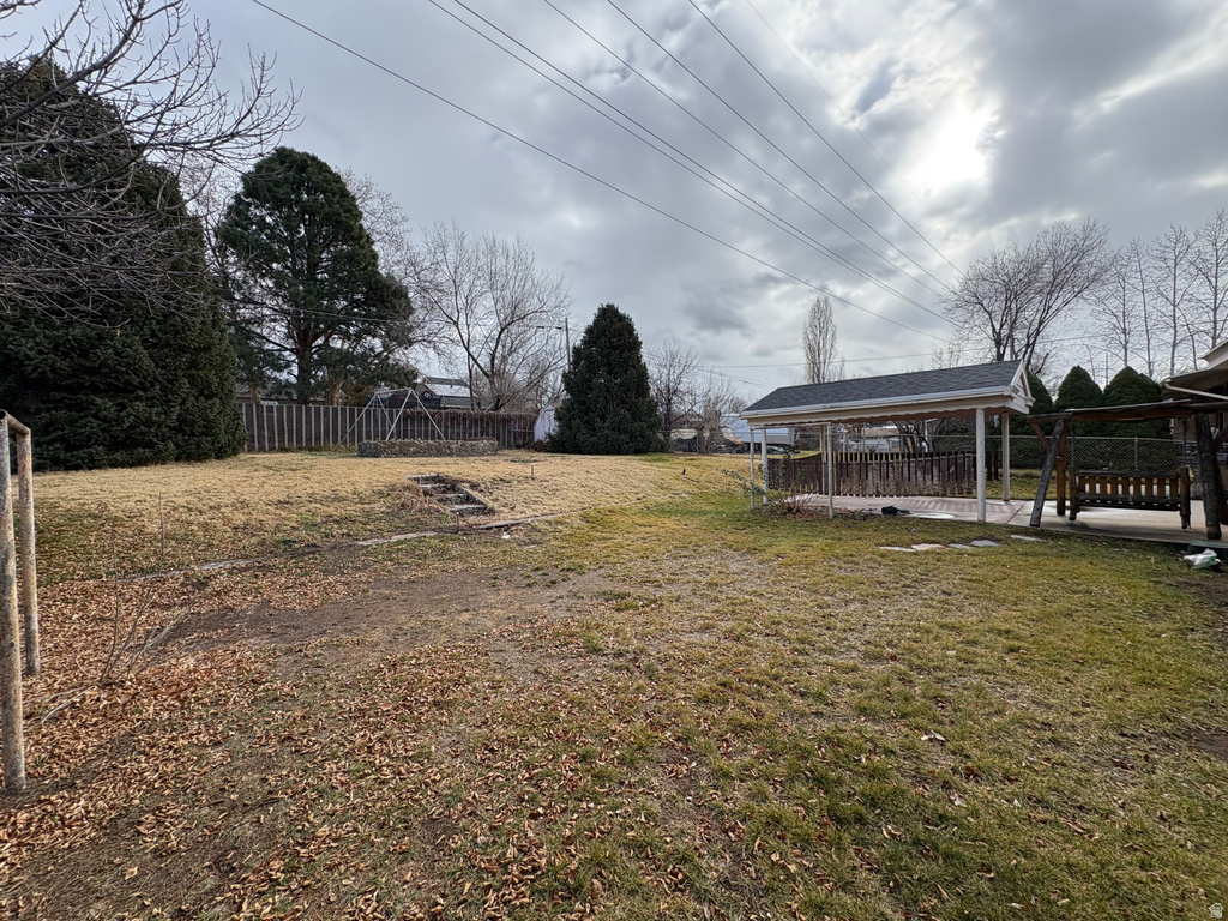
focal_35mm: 14
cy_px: 460
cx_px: 614
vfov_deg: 85.7
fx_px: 497
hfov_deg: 102.1
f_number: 2.2
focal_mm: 2.22
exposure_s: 1/993
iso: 50
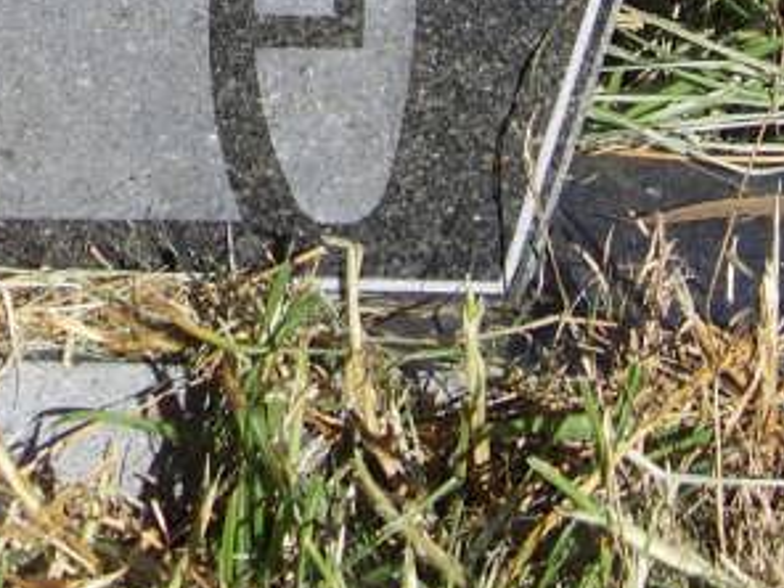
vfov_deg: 4.7
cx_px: 66
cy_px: -474
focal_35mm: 316
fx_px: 7157
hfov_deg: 6.3
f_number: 4.5
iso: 64
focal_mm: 13.2
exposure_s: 1/500
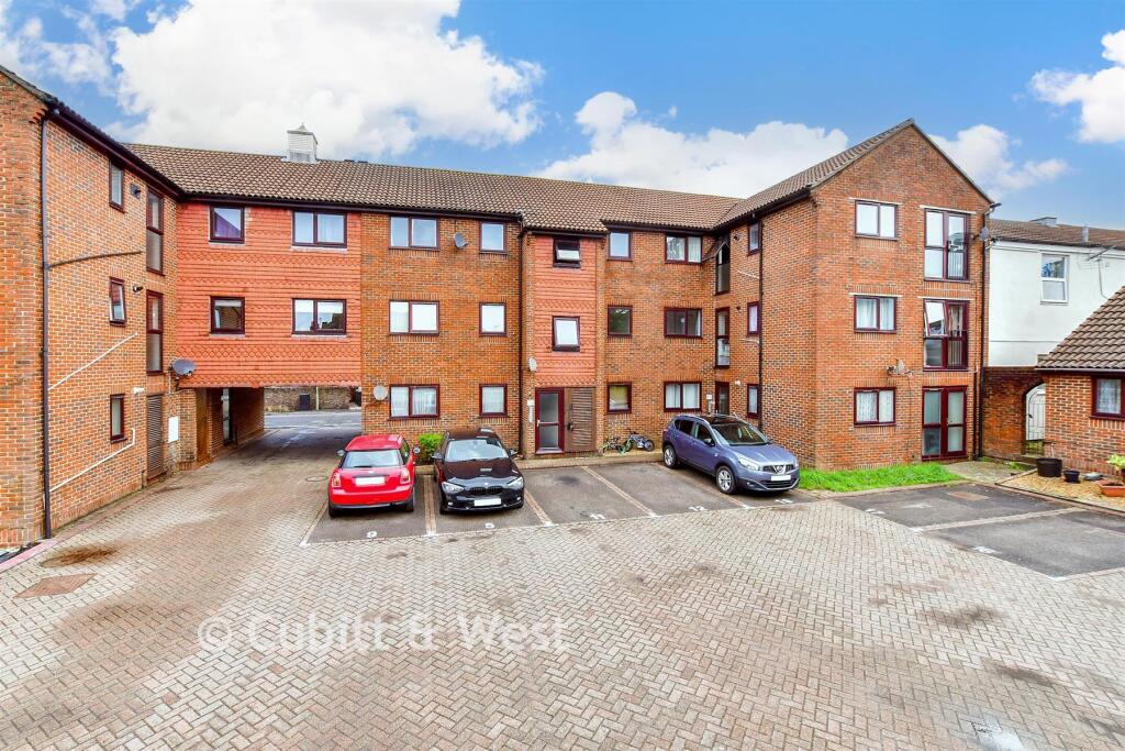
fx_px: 469
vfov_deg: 77.3
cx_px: 562
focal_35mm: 15
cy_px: 376
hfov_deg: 100.4
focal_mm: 10
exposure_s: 1/100
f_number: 8
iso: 400
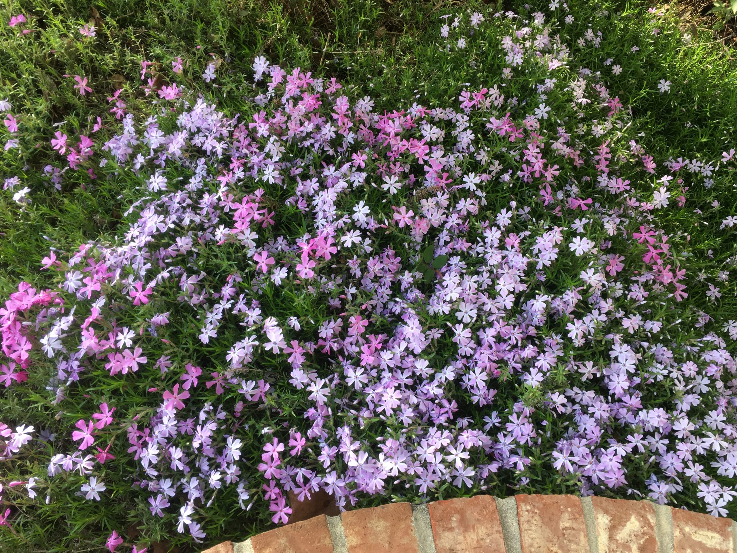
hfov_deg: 61.7
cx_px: 368
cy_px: 276
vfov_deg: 48.2
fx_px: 617
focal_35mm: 29
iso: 25
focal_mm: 4.15
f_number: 2.2
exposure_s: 1/120
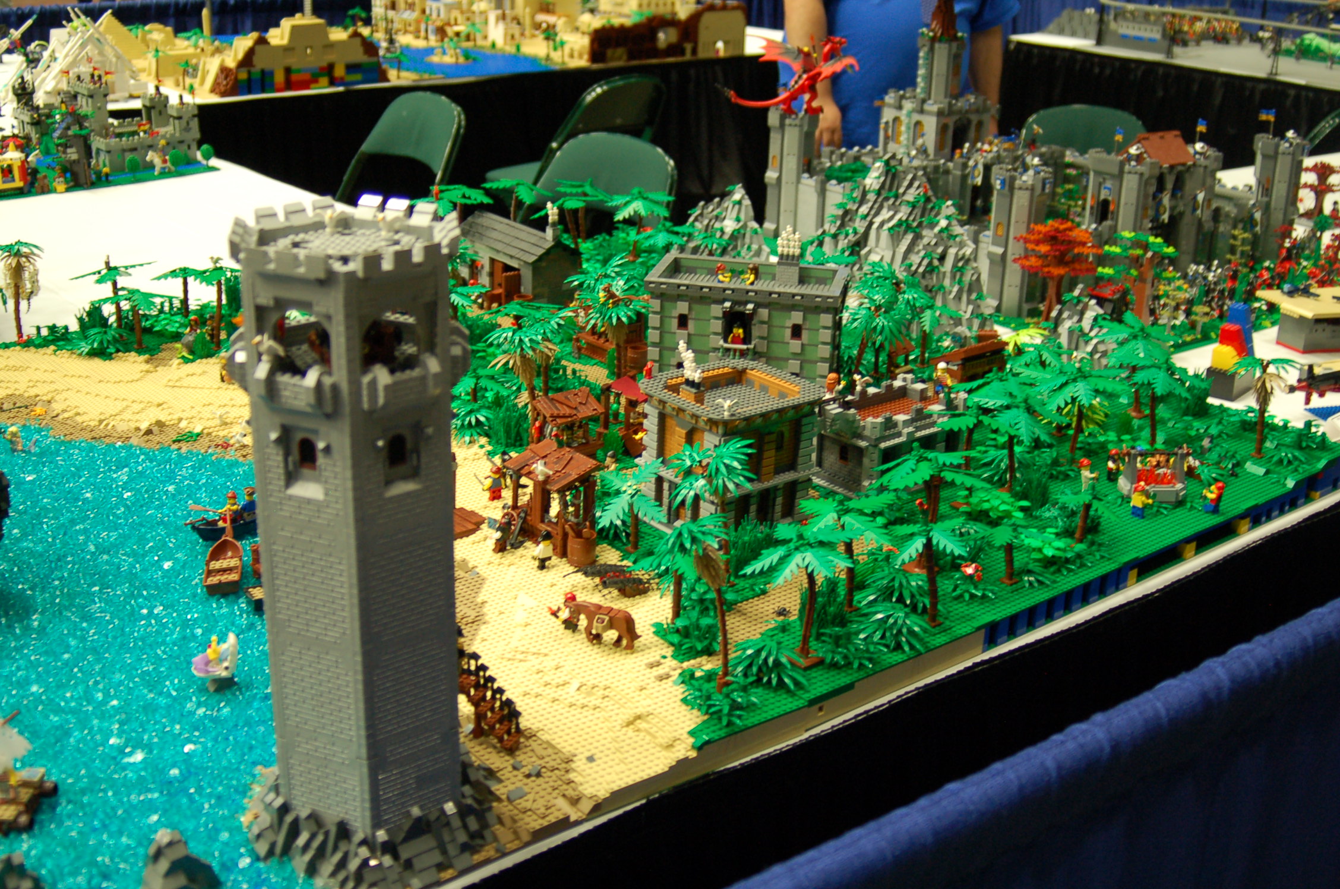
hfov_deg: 46.5
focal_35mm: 42
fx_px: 1561
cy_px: 444
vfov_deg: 31.8
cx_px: 670
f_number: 3.3
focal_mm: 28
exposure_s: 1/30
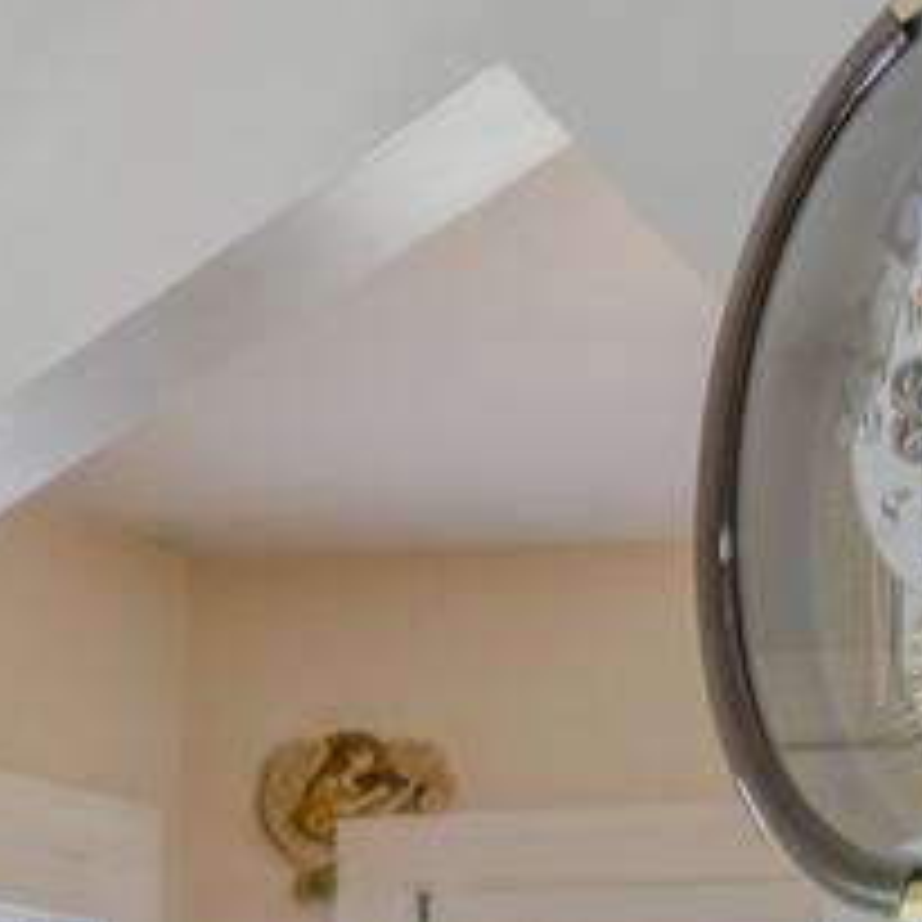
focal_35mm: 136
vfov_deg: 11.8
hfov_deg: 7.7
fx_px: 4098
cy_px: 1687
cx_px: -2901
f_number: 7.1
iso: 640
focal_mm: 16
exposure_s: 1/10
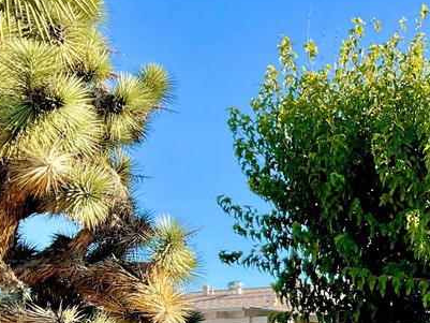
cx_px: 499
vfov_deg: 19.2
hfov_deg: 24.2
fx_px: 920
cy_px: 346
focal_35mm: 74
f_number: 1.8
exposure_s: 1/635
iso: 16
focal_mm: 3
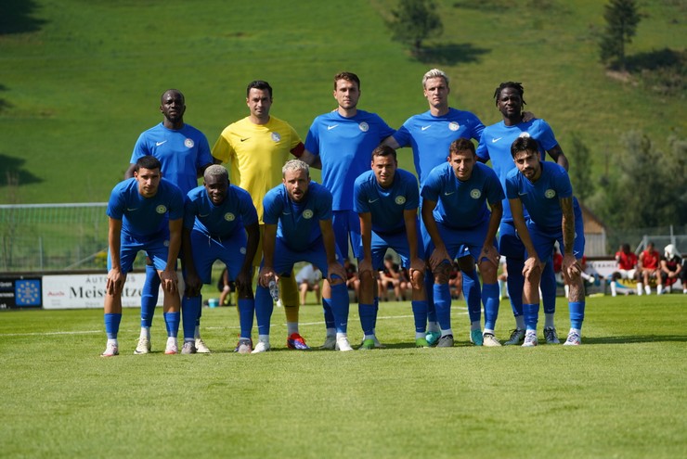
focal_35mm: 150
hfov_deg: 13.7
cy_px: 230
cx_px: 344
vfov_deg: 9.2
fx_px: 2865
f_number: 4.5
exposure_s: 1/2000
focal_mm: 150
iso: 400
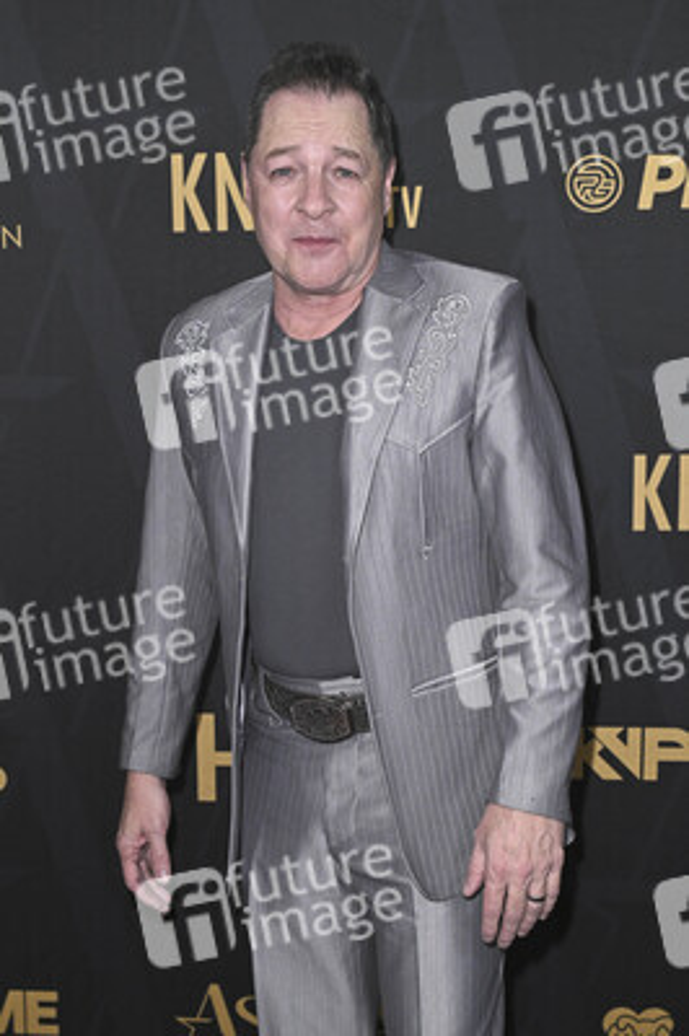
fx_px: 1495
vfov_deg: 38.2
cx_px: 344
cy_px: 518
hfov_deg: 25.9
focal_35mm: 52
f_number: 5.6
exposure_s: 1/320
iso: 2000
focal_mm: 52
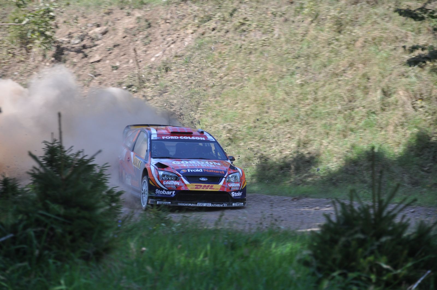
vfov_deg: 8.7
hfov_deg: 13.1
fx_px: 1909
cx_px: 218
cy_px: 145
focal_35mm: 158
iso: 320
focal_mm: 105
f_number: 5.6
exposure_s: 1/500
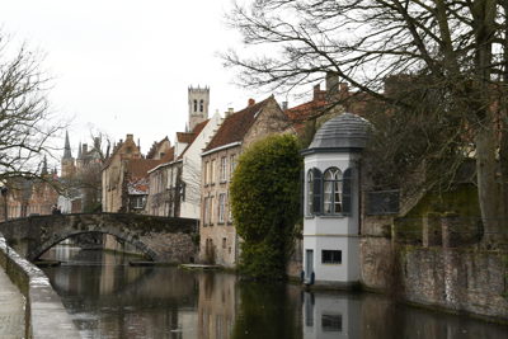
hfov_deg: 38.2
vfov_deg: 26.0
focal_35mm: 52
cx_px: 254
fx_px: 734
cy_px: 170
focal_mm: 35
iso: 100
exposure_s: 1/100
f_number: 5
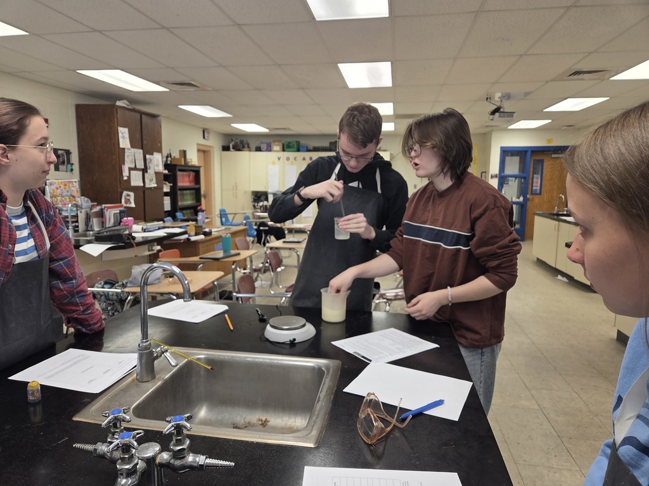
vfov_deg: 58.9
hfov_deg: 73.9
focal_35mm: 23
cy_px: 243
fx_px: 431
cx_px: 324
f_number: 1.8
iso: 40
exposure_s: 1/63
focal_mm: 5.4
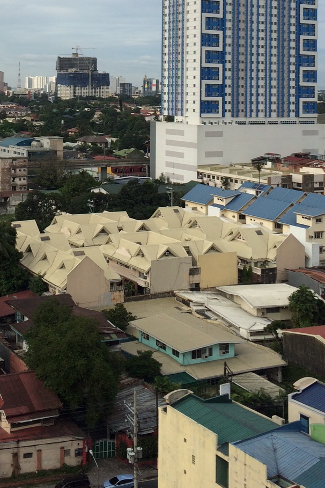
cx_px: 68
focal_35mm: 56
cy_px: 73
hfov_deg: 23.8
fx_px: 758
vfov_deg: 34.2
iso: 40
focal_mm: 4.12
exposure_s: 1/1466
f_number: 2.2
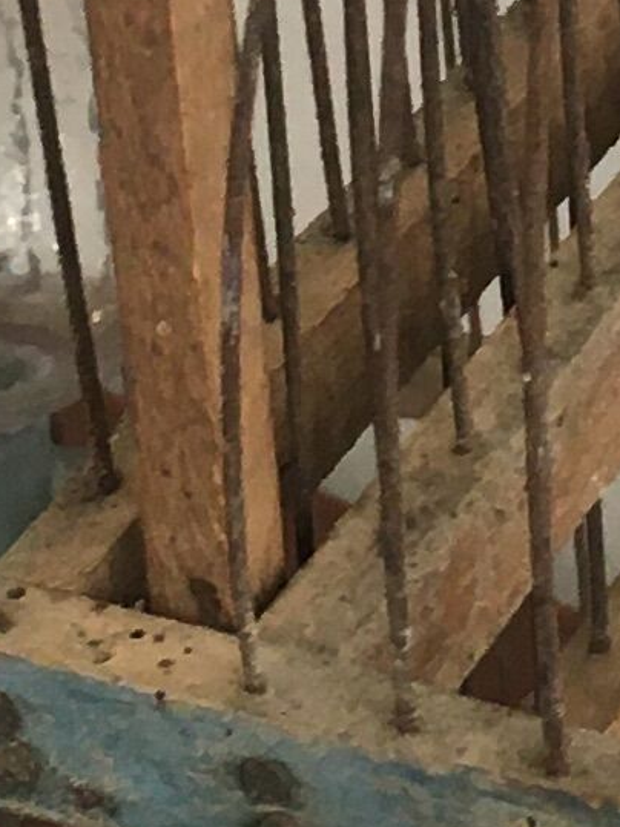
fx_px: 5184
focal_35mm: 217
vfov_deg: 8.6
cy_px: -898
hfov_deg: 6.8
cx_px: 338
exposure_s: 1/33
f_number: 2.2
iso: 80
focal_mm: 4.15
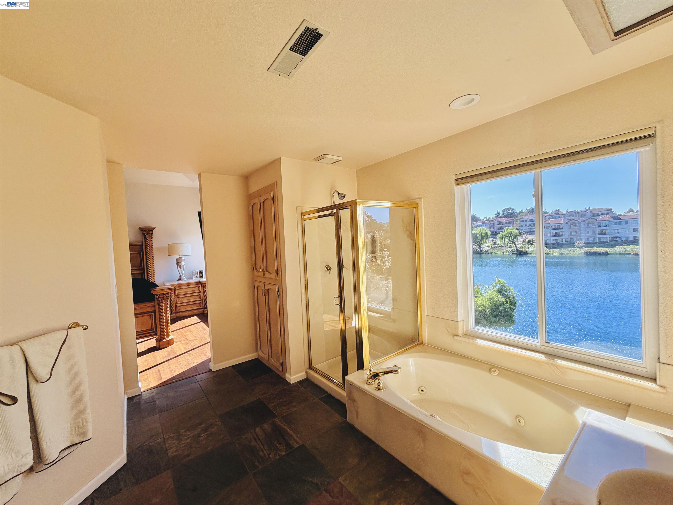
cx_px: 336
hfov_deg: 102.1
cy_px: 252
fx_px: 272
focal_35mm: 14
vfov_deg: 85.7
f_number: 2.2
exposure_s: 1/361
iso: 50
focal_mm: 2.22
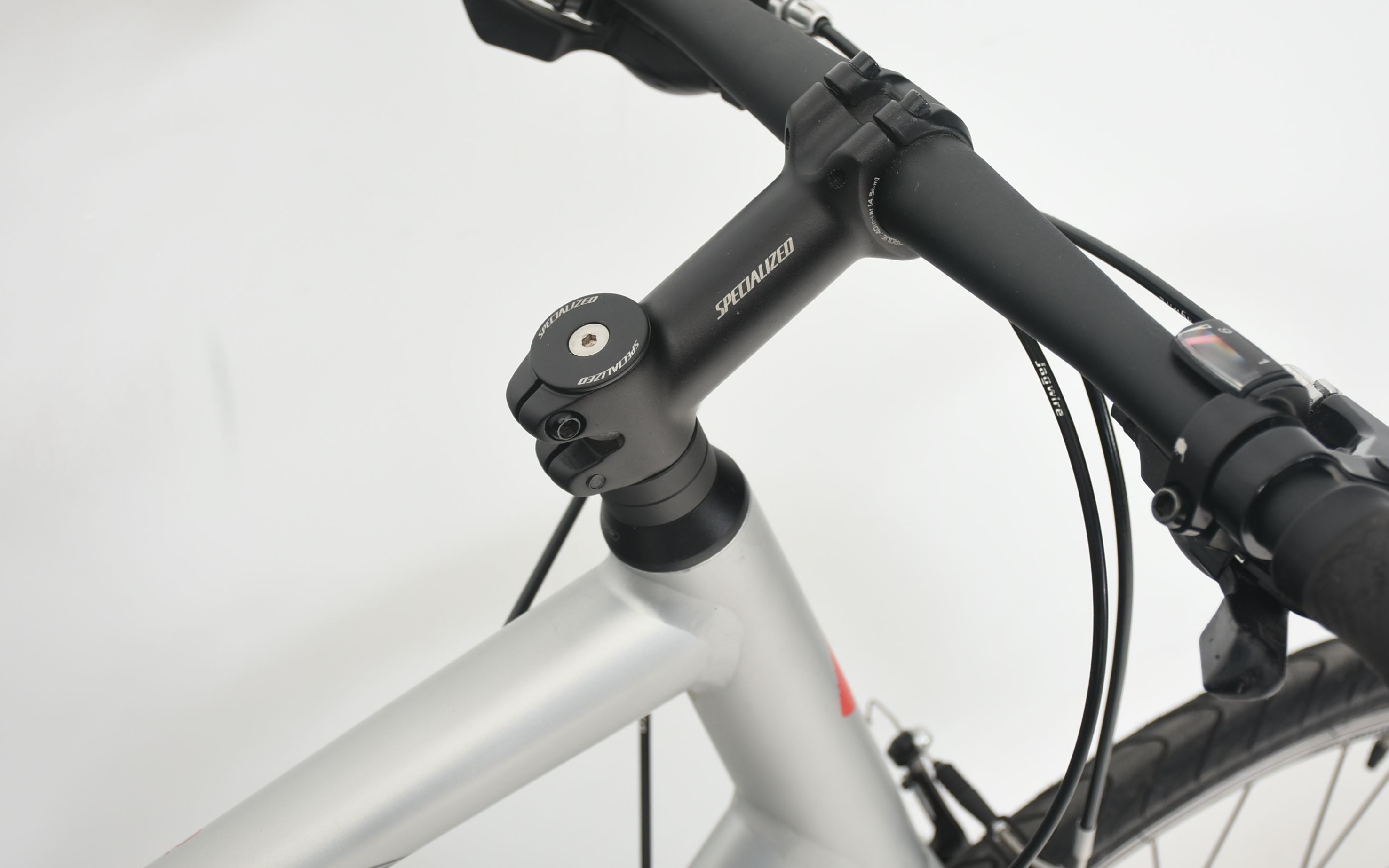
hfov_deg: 33.0
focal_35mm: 62
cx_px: 698
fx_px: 2347
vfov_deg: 21.0
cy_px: 420
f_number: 7.1
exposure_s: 1/160
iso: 200
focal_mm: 40
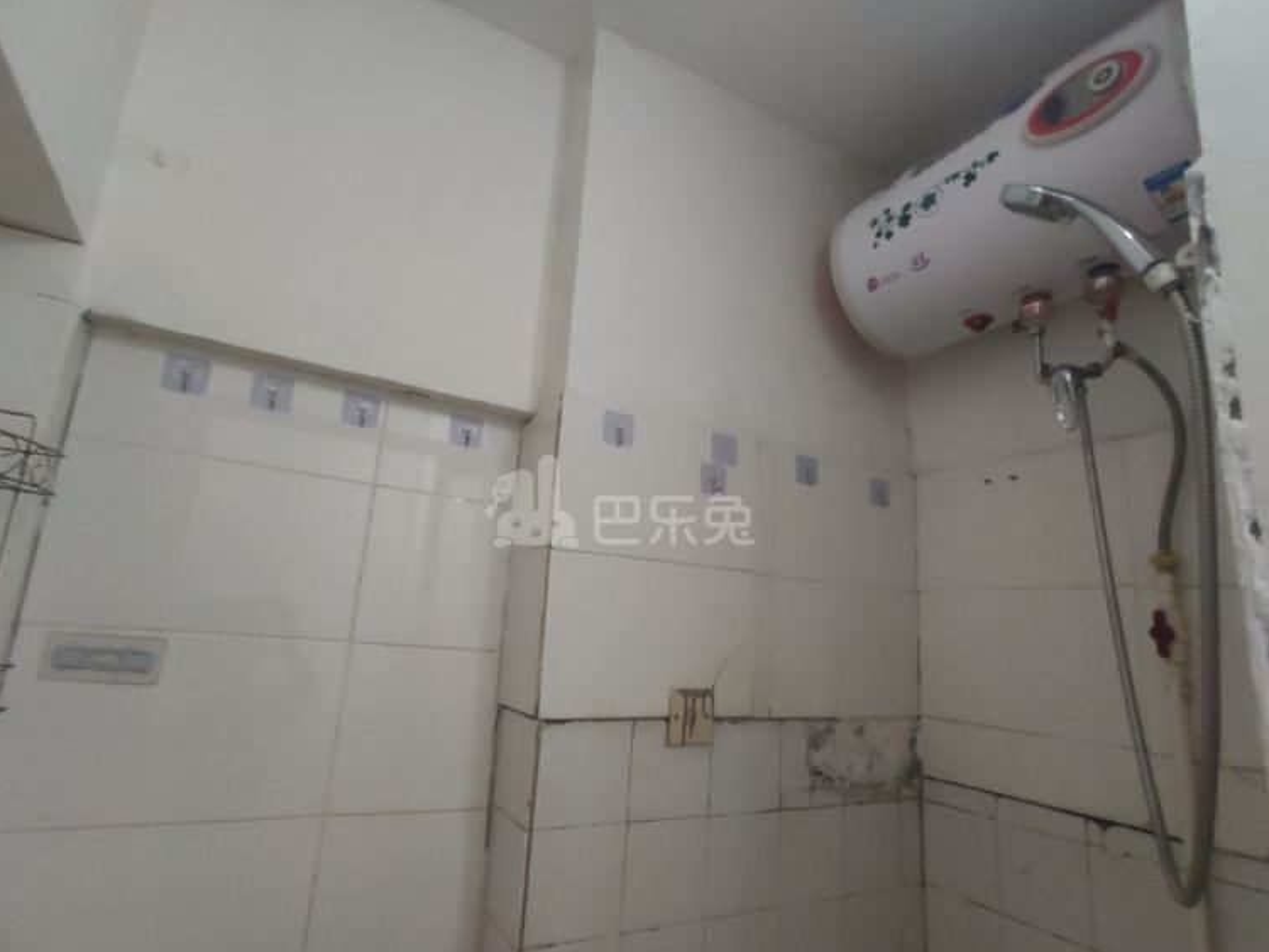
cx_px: 619
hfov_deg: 94.5
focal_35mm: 16
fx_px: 587
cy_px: 503
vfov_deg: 78.1
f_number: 2.2
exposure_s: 1/25
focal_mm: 2.25
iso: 2585
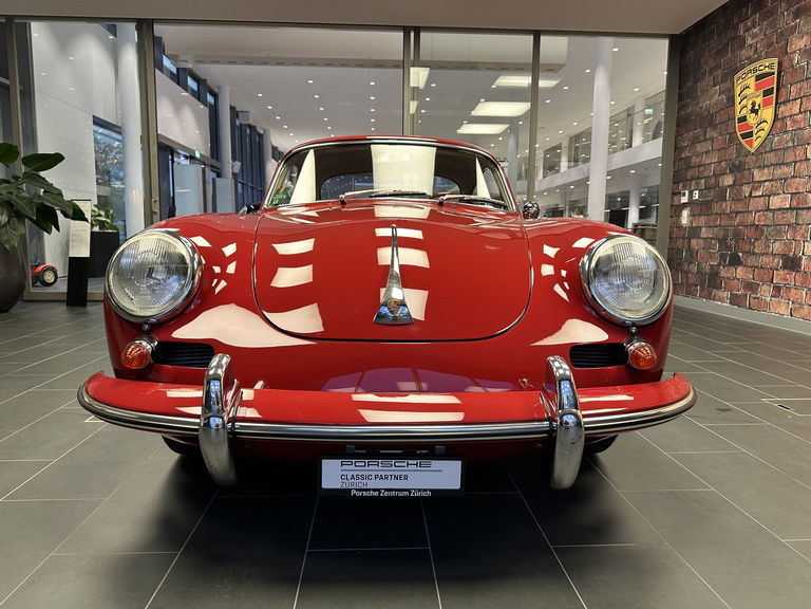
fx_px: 562
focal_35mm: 24
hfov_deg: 71.6
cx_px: 406
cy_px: 304
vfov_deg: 56.8
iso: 200
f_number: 1.78
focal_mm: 6.86
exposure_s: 1/100
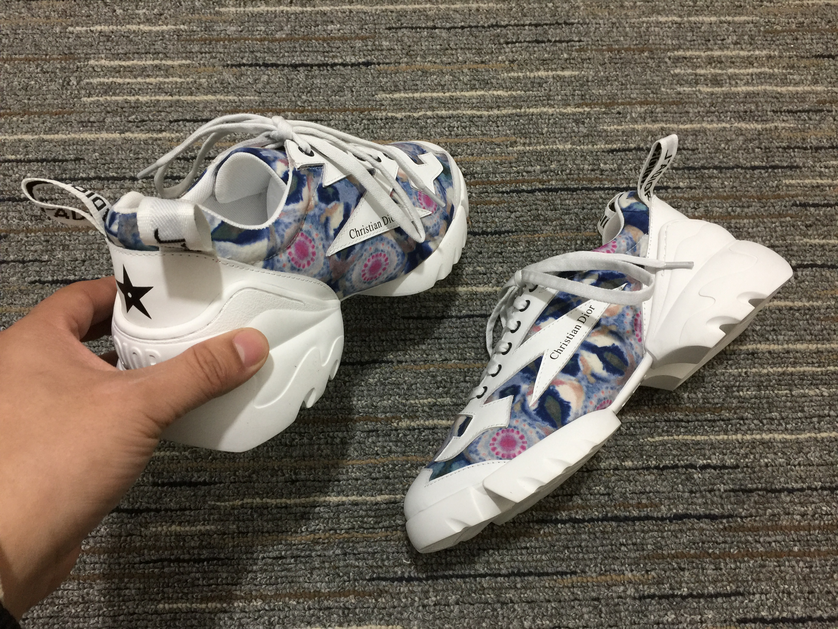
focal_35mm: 29
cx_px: 419
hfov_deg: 61.7
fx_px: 702
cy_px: 314
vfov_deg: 48.2
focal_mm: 4.15
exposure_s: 1/33
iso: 80
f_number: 2.2
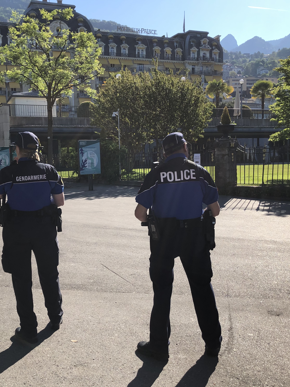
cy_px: 193
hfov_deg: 37.5
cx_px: 108
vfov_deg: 49.0
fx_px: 424
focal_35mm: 38
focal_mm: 3.99
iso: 20
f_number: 1.8
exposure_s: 1/1548
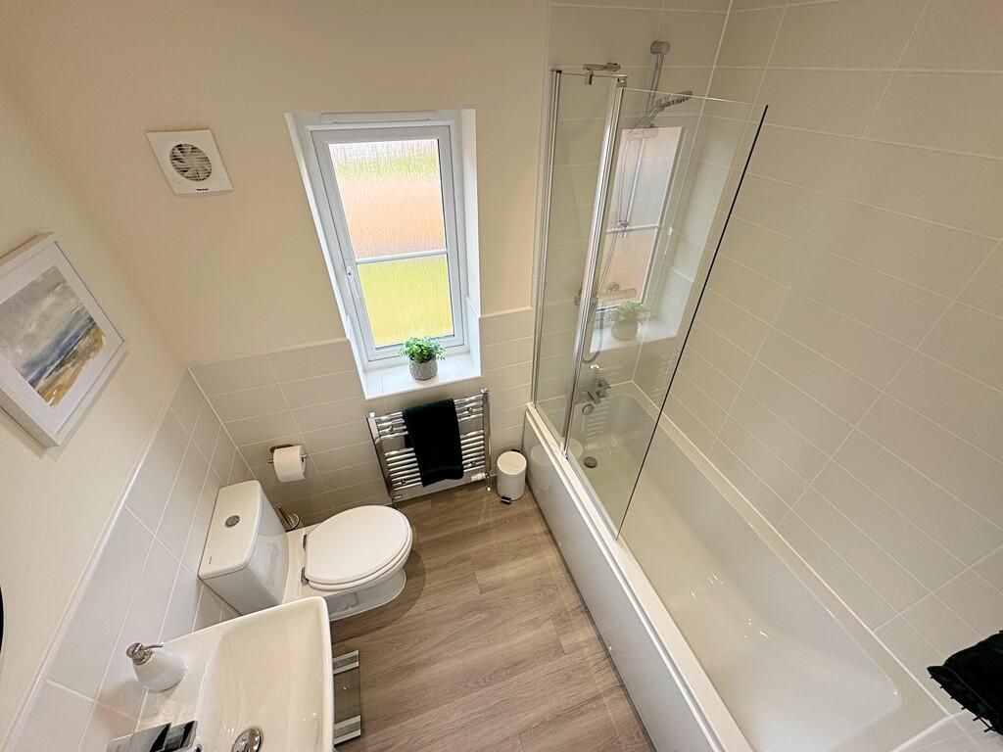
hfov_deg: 102.1
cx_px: 502
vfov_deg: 85.7
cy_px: 376
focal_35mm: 14
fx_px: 406
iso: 50
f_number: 2.2
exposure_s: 1/99
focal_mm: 2.22
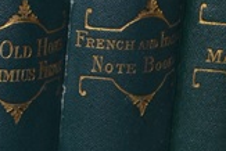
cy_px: -31
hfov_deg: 9.4
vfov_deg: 6.8
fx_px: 1269
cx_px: -243
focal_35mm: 202
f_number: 8
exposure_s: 1/60
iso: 100
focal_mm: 22
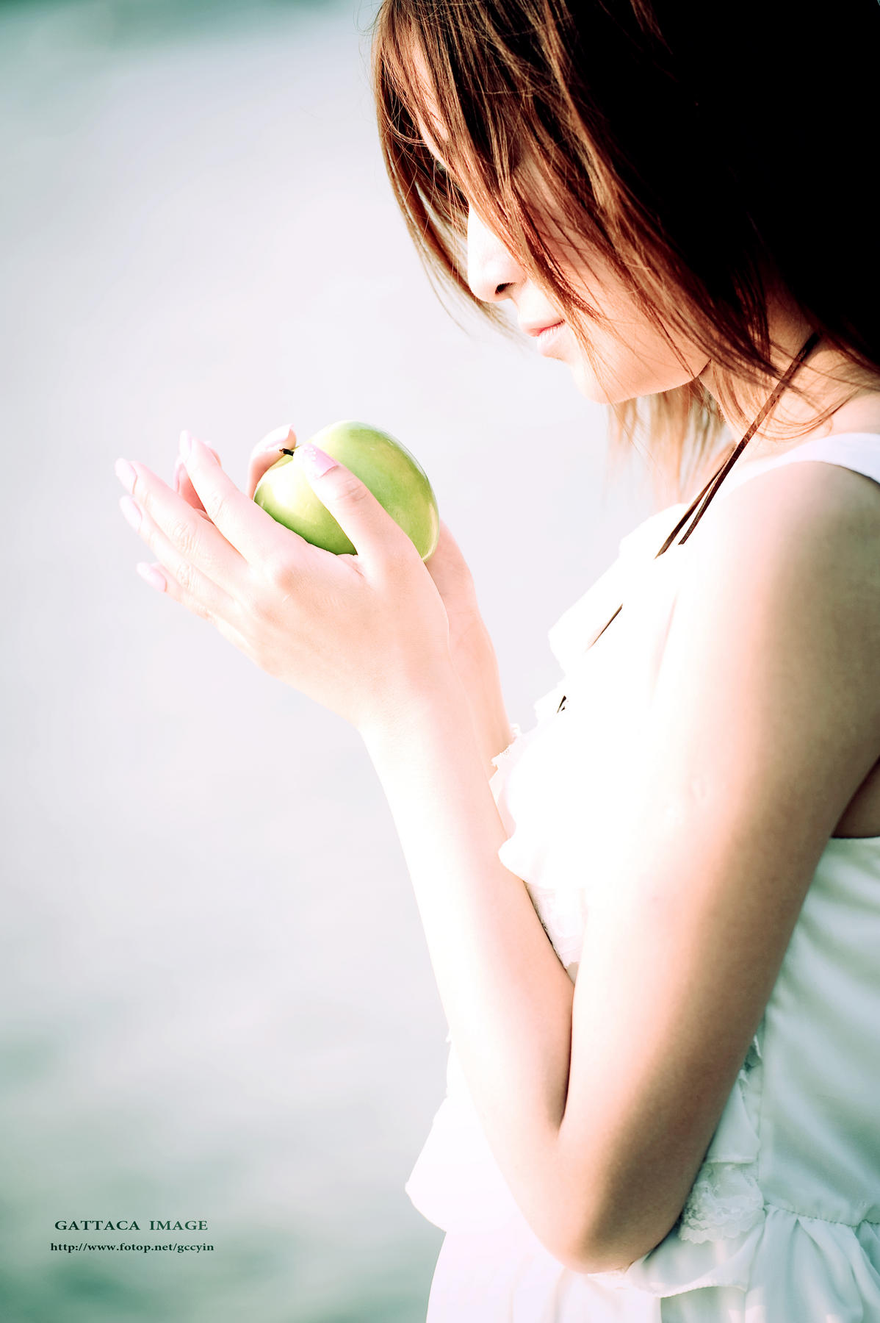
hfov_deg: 6.9
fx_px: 7341
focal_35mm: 200
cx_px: 440
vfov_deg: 10.3
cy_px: 662
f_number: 4.5
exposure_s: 1/400
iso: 200
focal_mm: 200
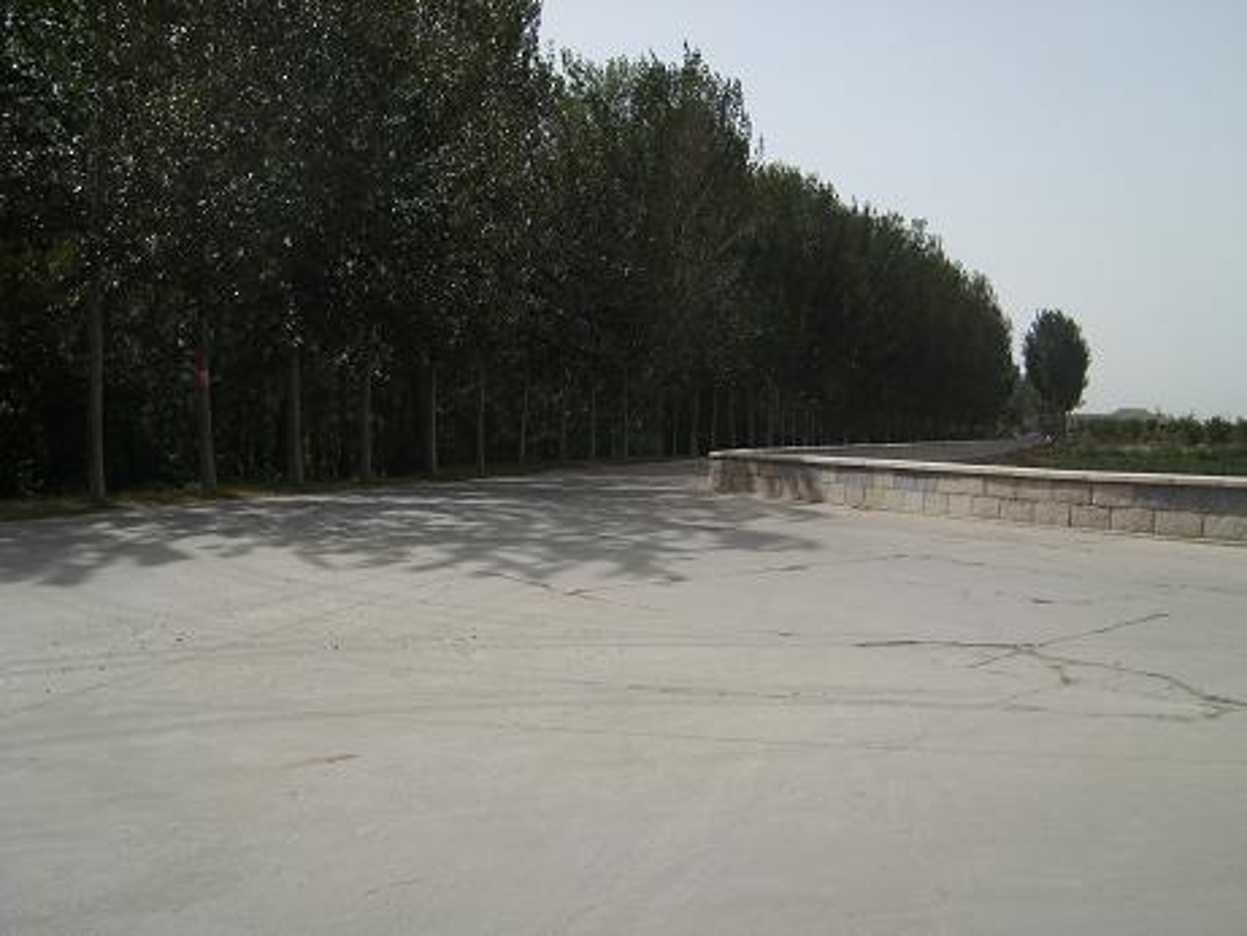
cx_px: 624
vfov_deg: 40.7
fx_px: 1261
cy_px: 468
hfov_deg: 52.6
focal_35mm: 35
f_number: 7.1
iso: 50
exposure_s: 1/458
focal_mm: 5.8
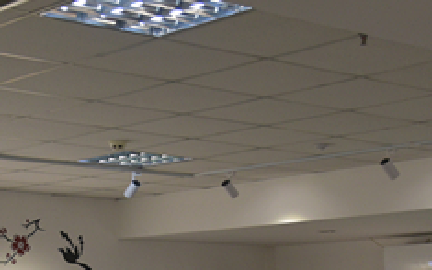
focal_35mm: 104
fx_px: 1225
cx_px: 112
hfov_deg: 19.9
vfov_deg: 12.2
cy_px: 361
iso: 1600
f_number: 5
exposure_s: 1/100
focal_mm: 30
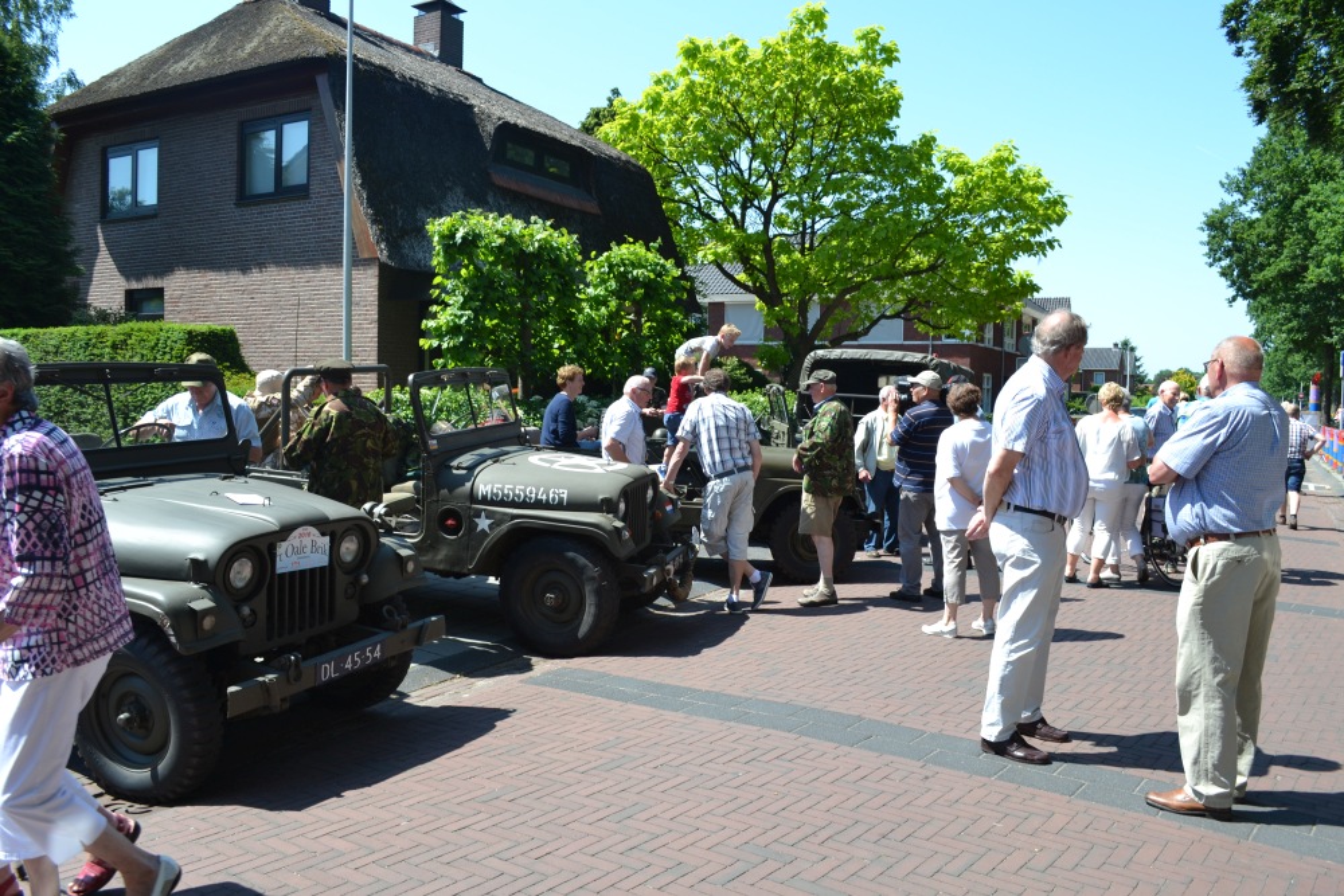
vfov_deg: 47.9
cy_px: 448
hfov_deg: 67.4
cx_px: 672
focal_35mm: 27
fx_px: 1008
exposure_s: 1/160
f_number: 6.3
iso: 100
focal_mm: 18
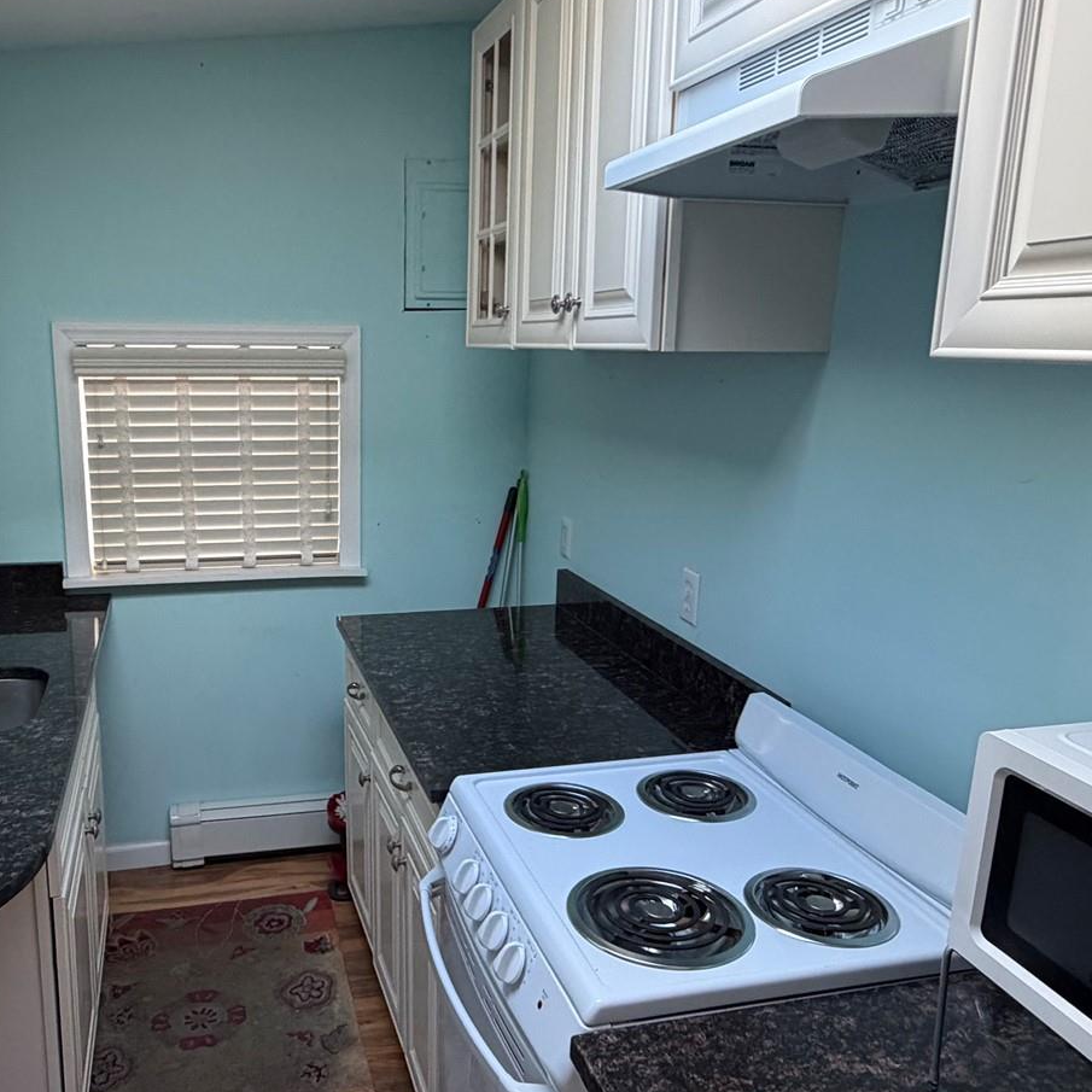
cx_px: 416
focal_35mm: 28
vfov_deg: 57.3
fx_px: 999
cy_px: 562
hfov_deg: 56.7
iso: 320
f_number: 2.2
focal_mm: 2.22
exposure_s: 1/121
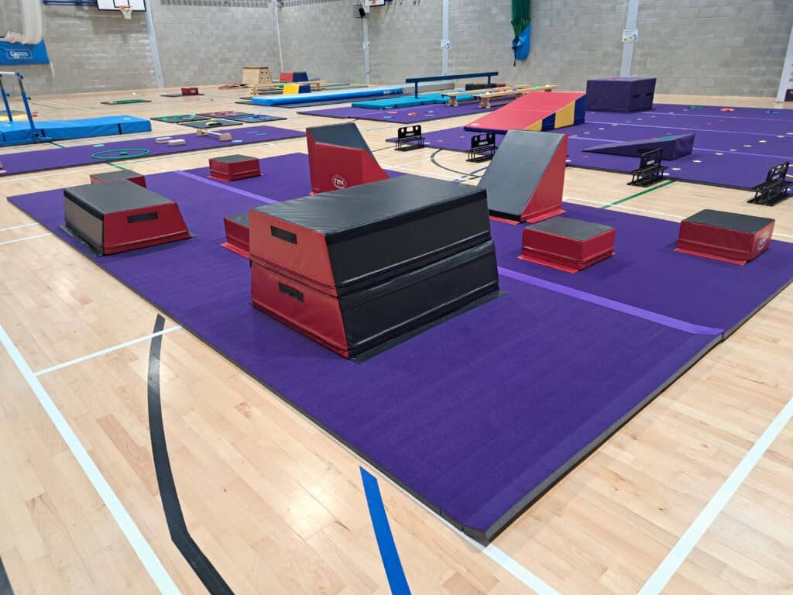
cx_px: 396
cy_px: 298
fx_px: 550
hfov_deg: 71.6
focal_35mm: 24
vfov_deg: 56.8
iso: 160
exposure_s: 1/50
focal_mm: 5.2
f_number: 1.8
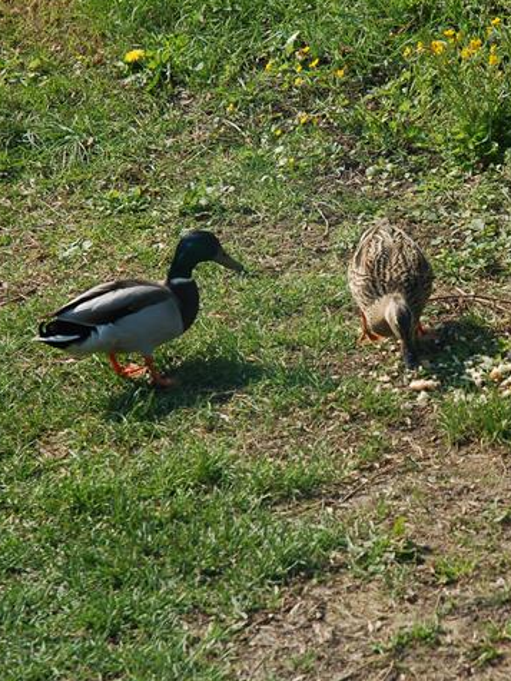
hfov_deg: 9.7
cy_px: 339
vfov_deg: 12.9
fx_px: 3011
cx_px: 379
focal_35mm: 153
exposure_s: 1/500
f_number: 6.3
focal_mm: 70
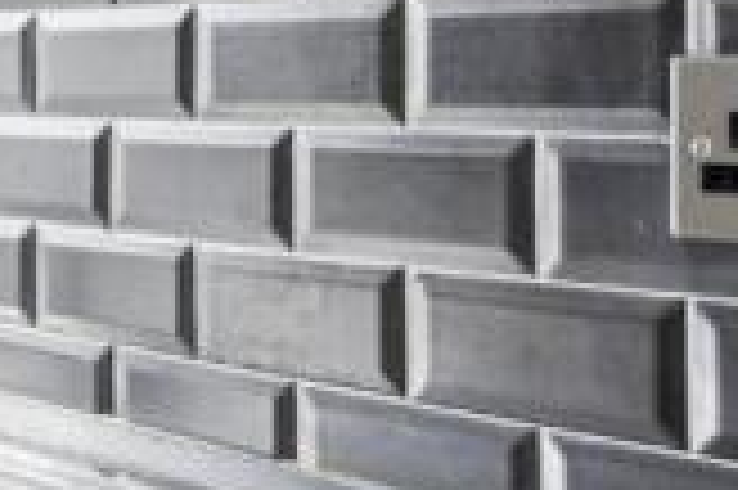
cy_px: 124
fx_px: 1638
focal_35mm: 80
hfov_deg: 21.3
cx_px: -371
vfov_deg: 16.9
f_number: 4
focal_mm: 20
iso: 800
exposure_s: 1/160
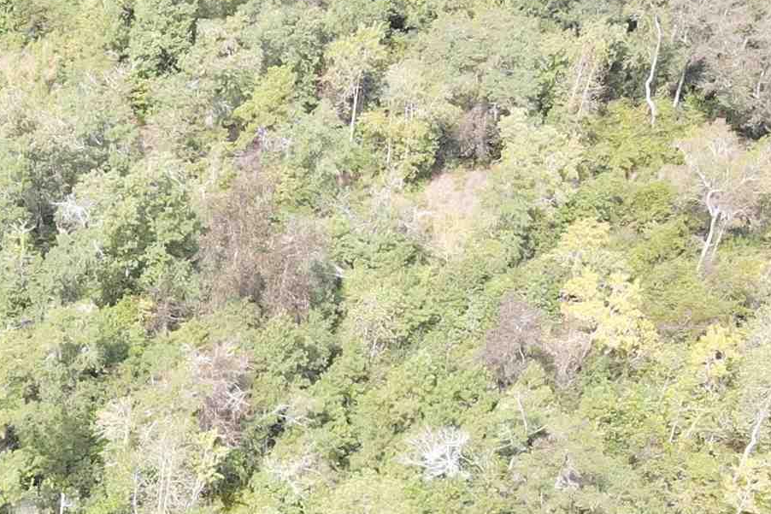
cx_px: -129
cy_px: 452
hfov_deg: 22.3
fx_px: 1820
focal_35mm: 85
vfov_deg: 15.9
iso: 100
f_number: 2.8
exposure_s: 1/100
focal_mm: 4.5
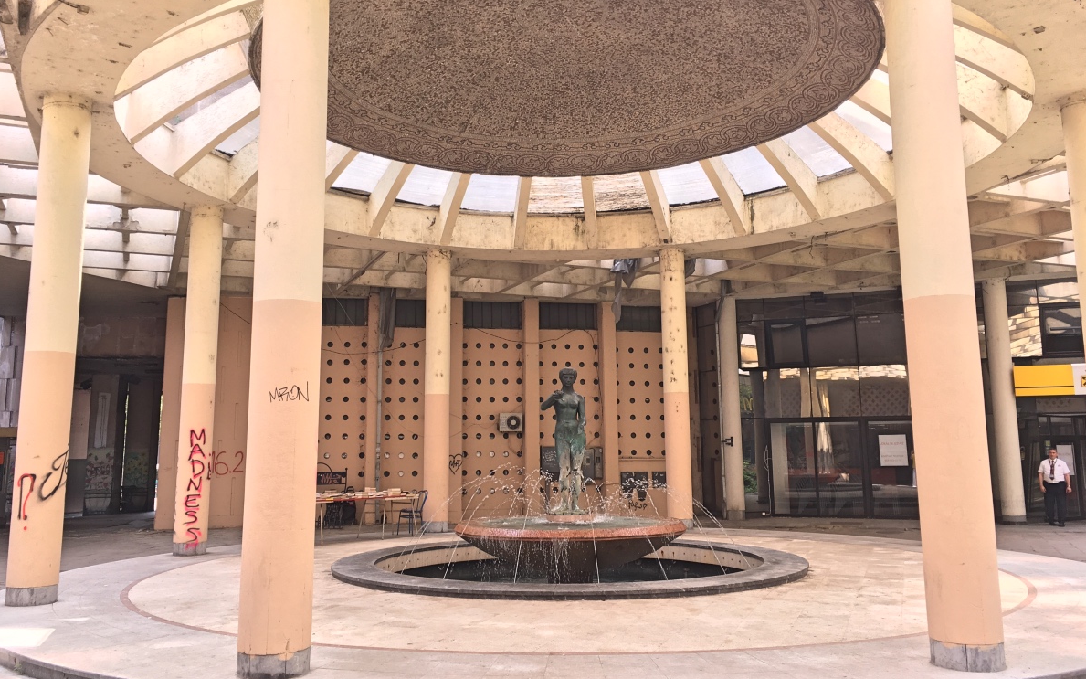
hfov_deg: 61.2
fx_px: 917
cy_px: 303
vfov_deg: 40.5
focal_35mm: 31
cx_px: 545
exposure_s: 1/104
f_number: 2.2
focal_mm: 4.15
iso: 25
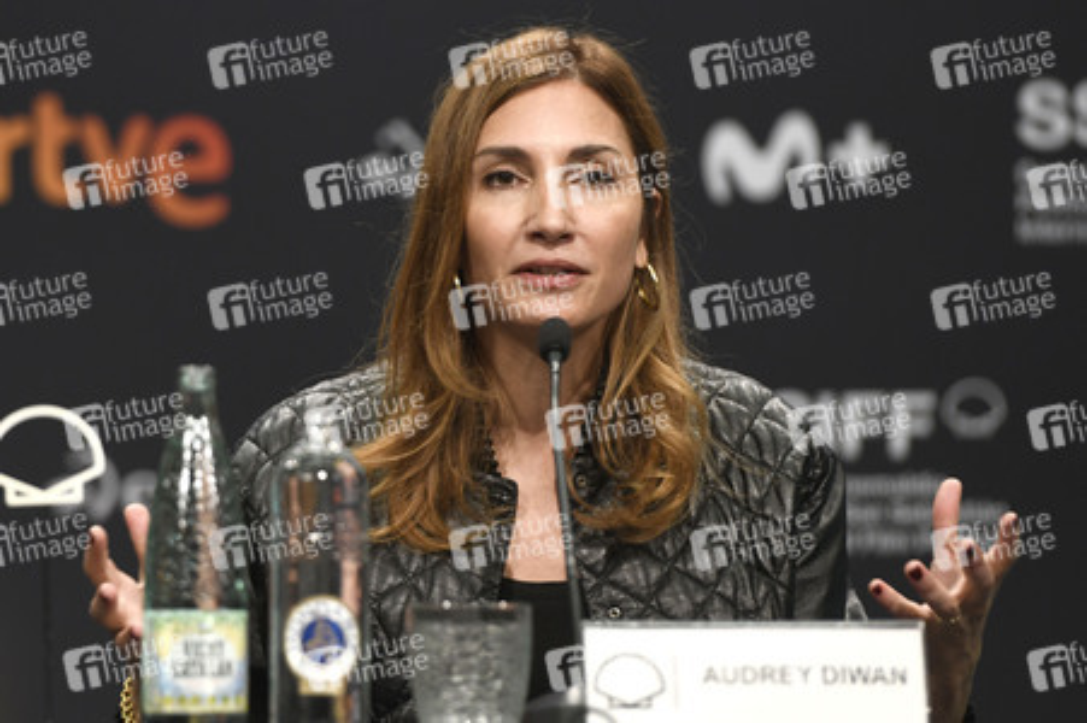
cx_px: 544
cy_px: 362
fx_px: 6034
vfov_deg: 6.9
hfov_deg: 10.3
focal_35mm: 200
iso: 1250
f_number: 3.5
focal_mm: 200
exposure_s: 1/250
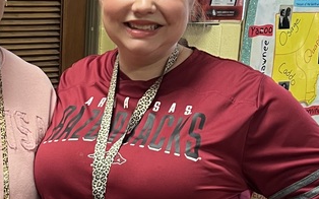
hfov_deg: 22.6
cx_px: 46
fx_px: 782
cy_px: 226
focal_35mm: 90
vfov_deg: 14.1
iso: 200
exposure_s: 1/60
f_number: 1.5
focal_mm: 5.7
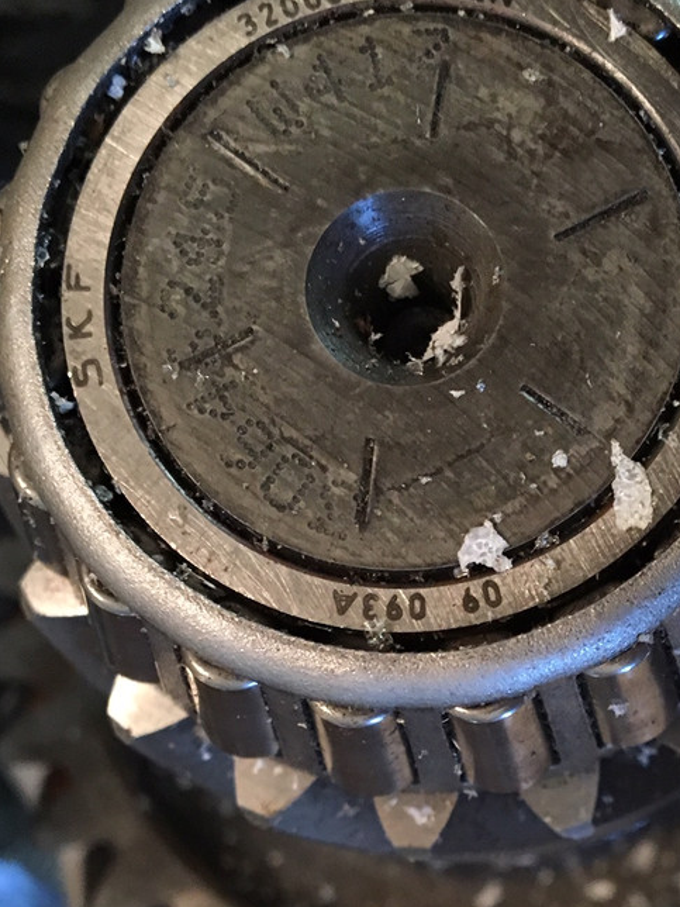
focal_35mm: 36
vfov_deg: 51.2
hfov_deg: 39.5
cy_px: 393
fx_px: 943
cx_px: 410
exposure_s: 1/24
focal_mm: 4.15
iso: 200
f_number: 2.2
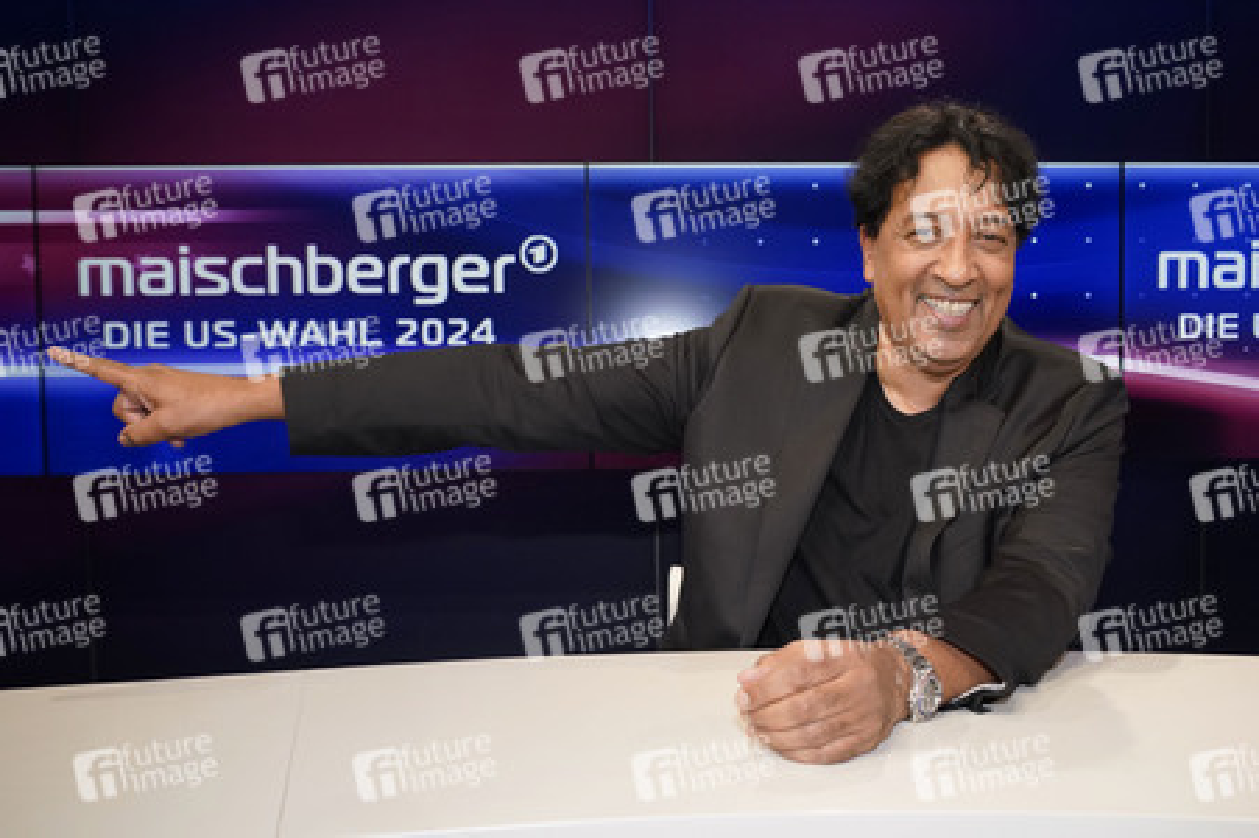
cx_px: 630
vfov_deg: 43.5
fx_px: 1048
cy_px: 419
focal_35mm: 30
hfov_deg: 62.0
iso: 2000
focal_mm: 30
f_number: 5.6
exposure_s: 1/125
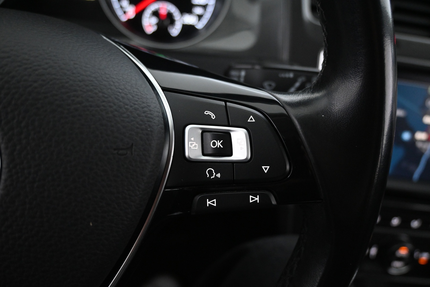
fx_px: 358
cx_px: 215
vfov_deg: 43.6
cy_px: 144
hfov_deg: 61.9
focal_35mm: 30
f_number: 3.8
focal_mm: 20
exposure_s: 1/30
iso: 3600
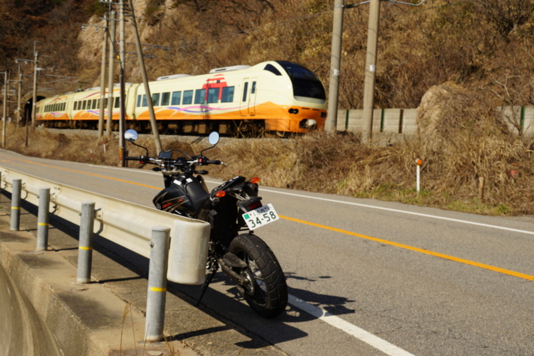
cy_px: 178
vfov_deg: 28.1
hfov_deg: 41.1
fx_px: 712
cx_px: 267
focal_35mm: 48
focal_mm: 32
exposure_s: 1/500
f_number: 8
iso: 100
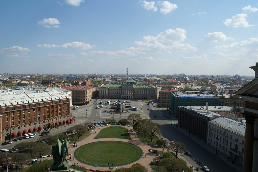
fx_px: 193
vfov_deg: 47.9
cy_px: 86
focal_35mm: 27
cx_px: 129
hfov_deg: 67.4
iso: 100
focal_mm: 18
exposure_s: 1/320
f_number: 10
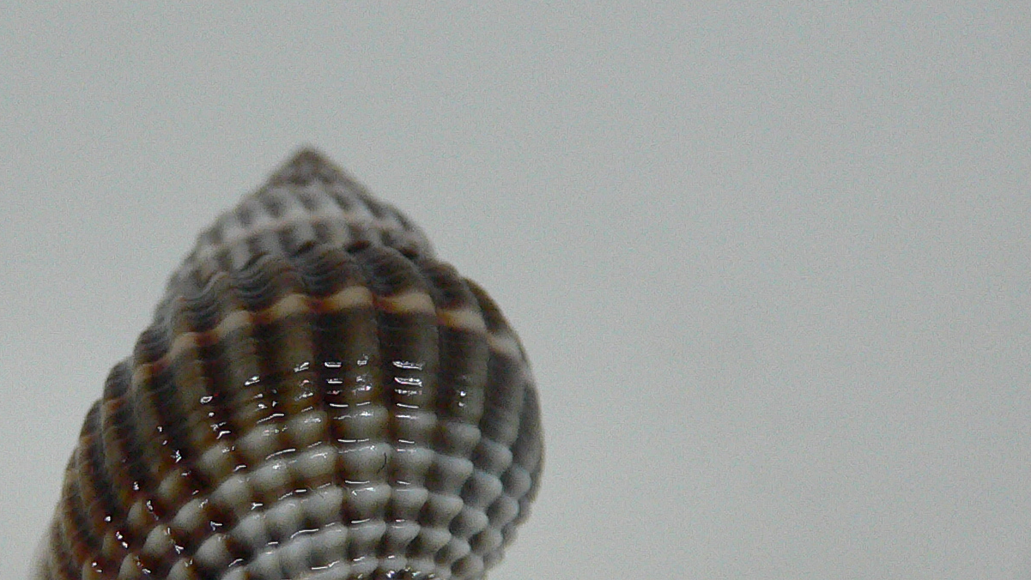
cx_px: 264
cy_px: 494
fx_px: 1750
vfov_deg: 18.6
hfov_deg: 32.2
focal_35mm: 64
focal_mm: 4.6
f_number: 2.8
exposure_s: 1/60
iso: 200
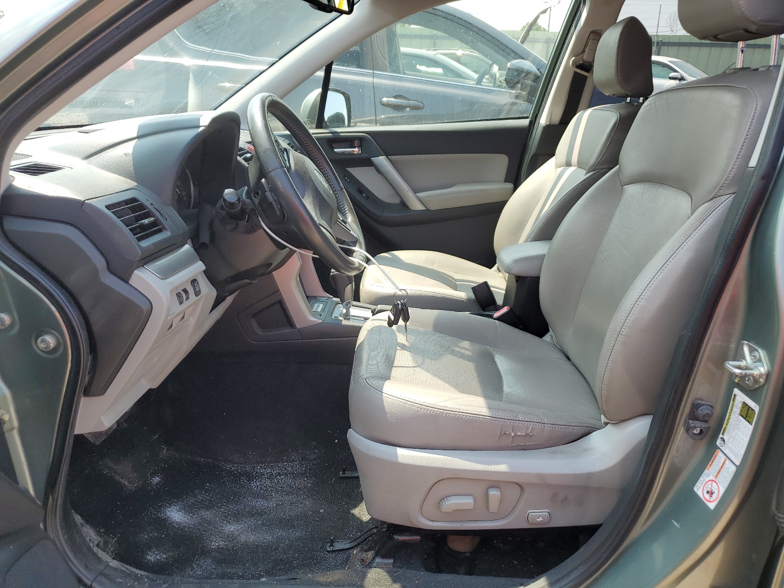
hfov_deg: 67.3
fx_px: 589
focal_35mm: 26
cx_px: 392
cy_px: 294
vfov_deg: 53.1
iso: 50
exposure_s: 1/714
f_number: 1.5
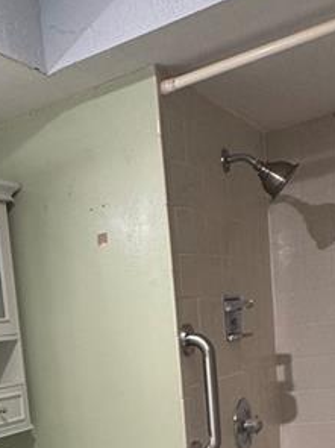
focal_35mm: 57
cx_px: -42
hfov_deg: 23.8
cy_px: 509
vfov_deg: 29.9
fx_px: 736
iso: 80
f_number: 2.2
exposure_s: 1/120
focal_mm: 2.22
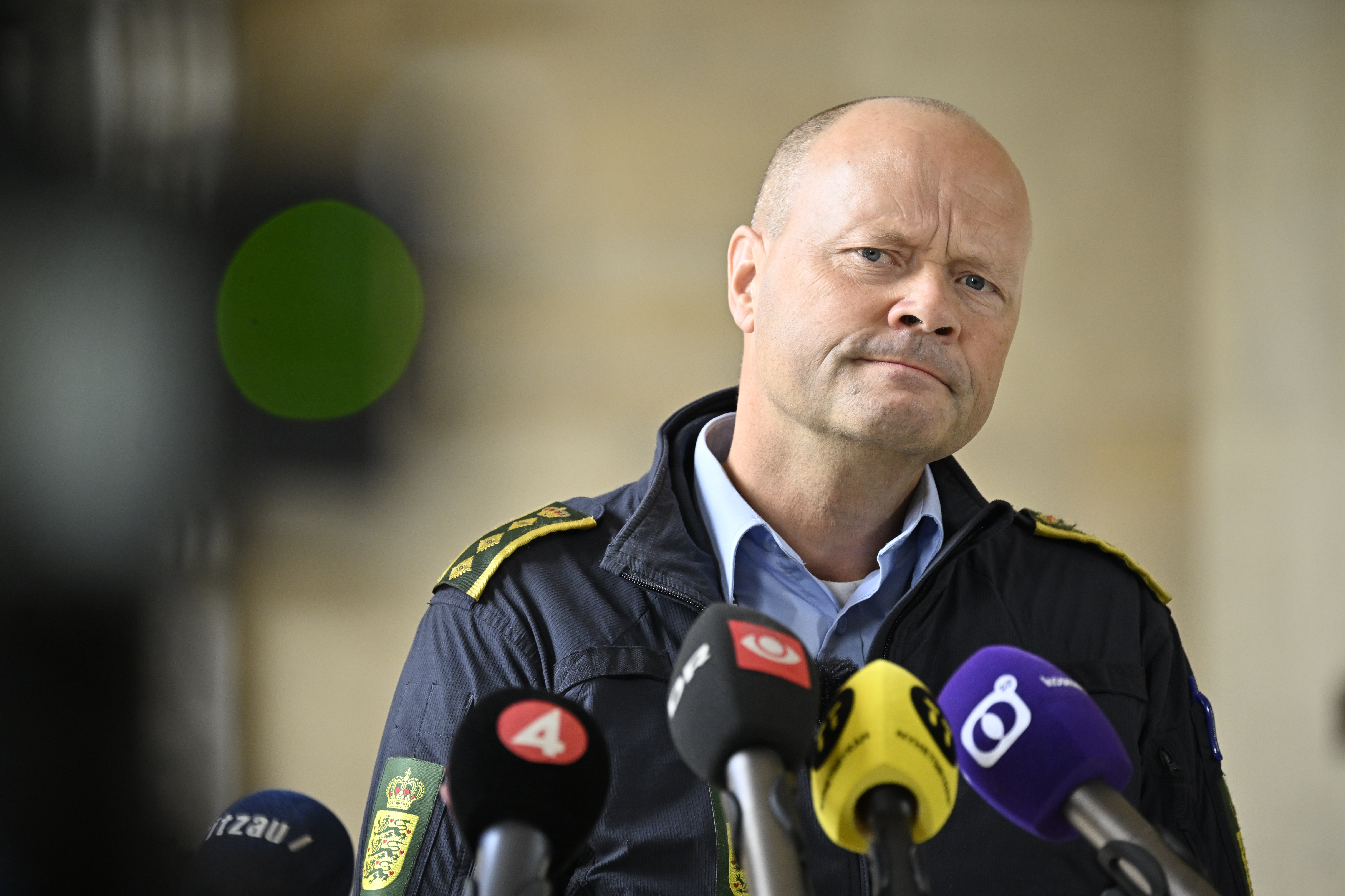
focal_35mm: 290
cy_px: 448
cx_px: 672
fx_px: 10834
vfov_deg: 4.7
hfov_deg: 7.1
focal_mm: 290
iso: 1600
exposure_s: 1/500
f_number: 5.3
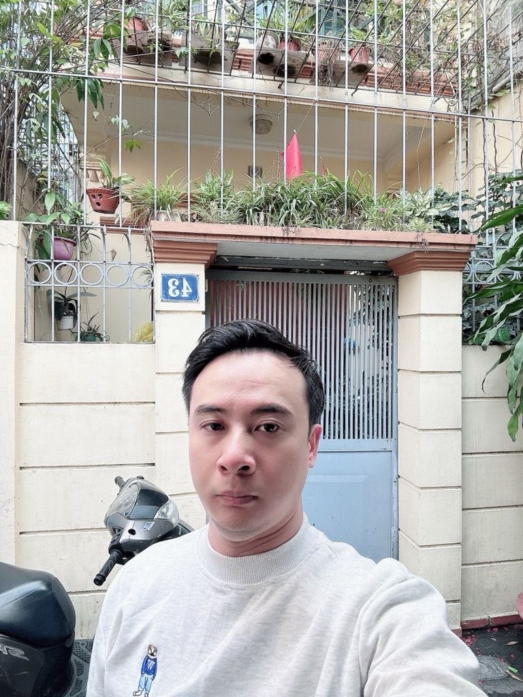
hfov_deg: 58.9
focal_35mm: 23
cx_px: 262
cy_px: 348
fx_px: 463
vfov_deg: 73.9
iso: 40
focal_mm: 2.69
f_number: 1.9
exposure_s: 1/121
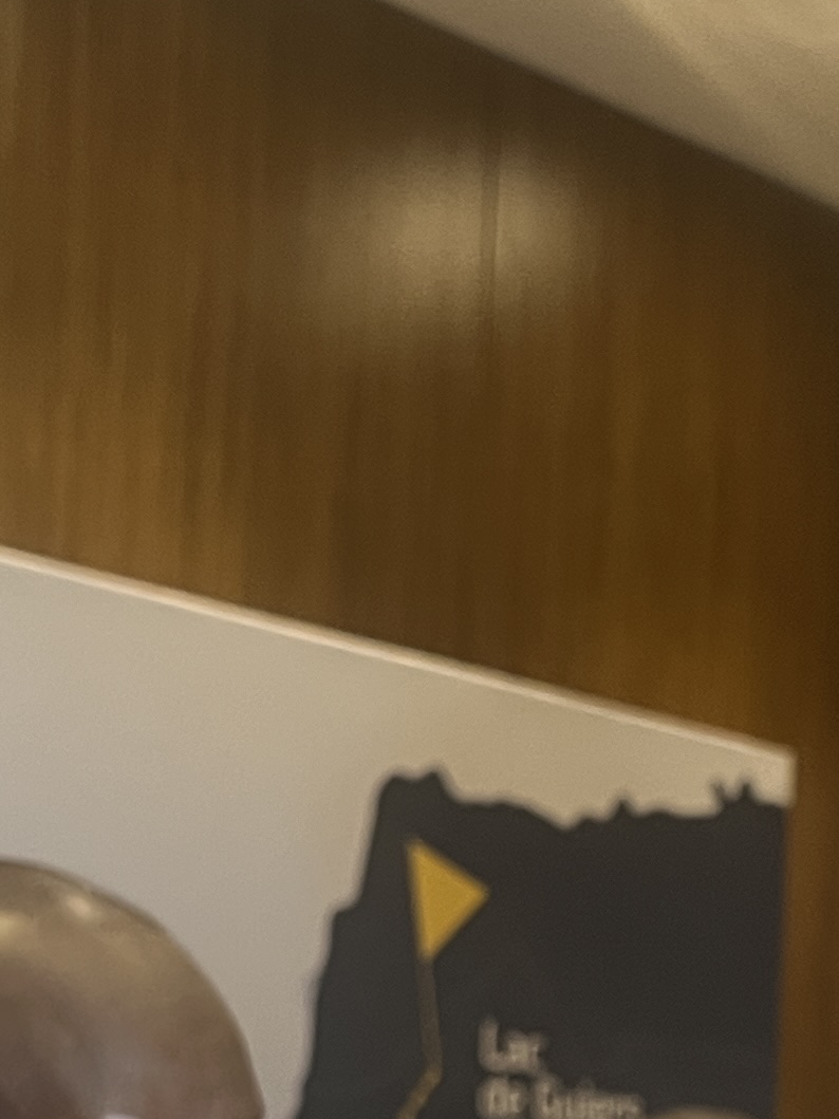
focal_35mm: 99
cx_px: 507
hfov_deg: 14.9
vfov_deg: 19.4
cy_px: 1060
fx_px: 3200
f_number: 1.5
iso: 200
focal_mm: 5.7
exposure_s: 1/50
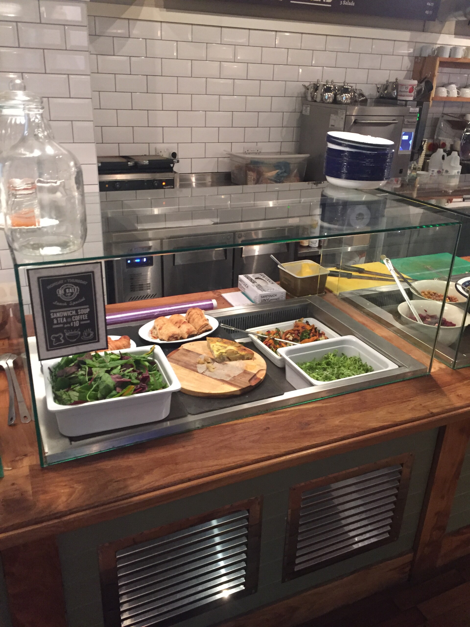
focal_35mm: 29
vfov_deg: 61.7
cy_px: 314
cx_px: 235
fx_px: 525
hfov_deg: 48.2
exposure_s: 1/20
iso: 250
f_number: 2.2
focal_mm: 4.15
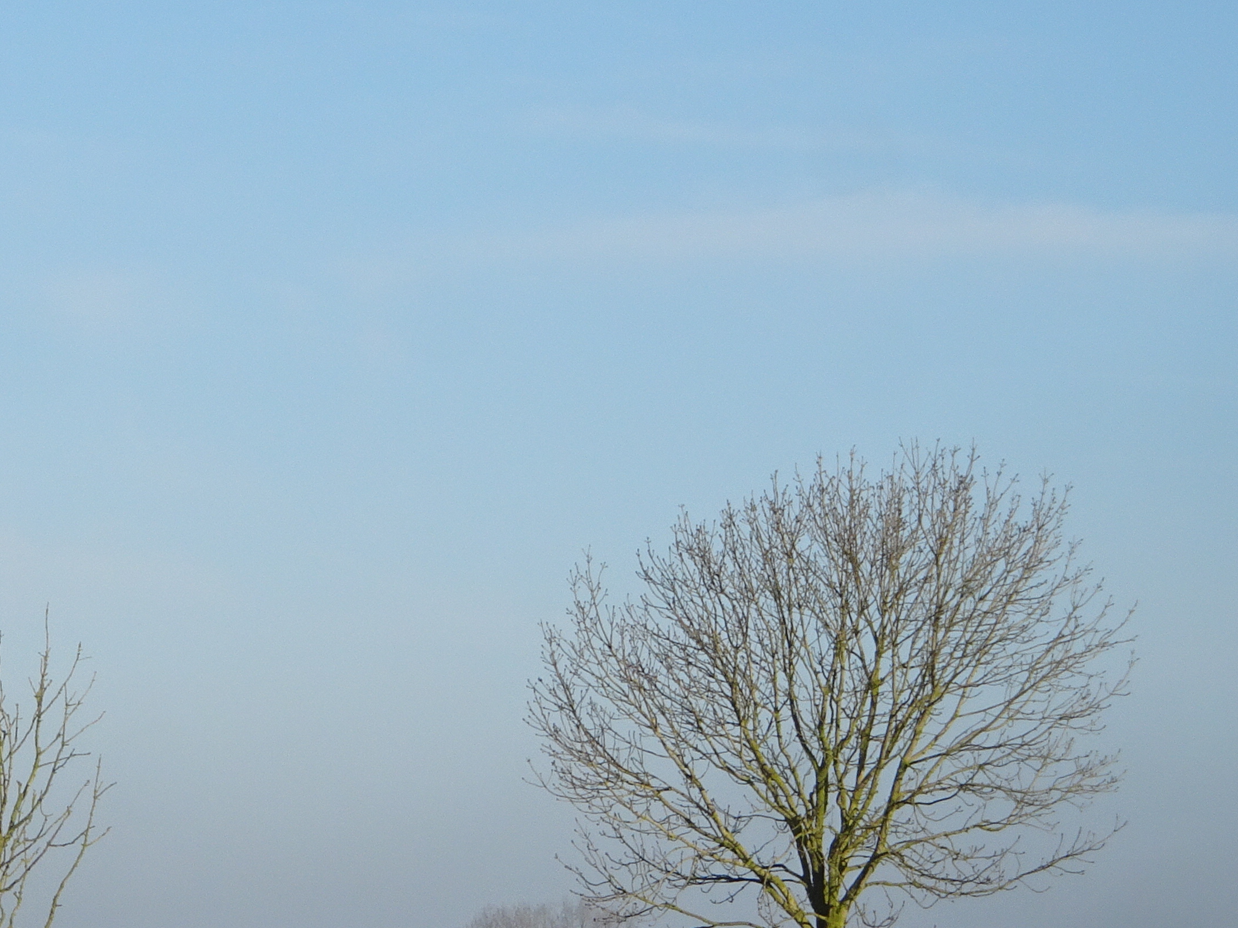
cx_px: 84
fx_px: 10335
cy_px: 888
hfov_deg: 6.8
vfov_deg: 5.1
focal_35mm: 289
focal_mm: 22.38
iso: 80
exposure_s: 1/400
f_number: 5.6
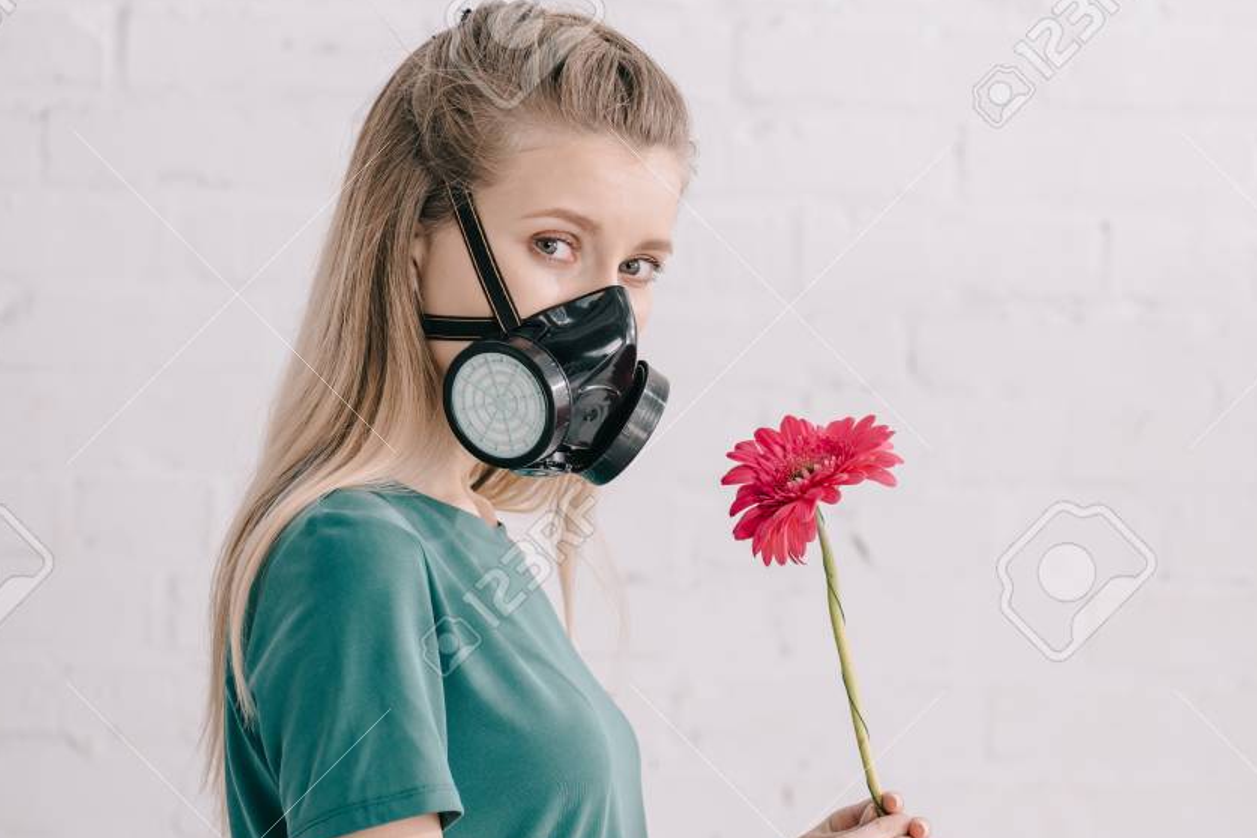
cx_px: 788
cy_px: 520
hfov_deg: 12.6
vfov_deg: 8.4
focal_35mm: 163
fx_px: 5691
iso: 100
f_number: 5.6
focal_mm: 105
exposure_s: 1/200
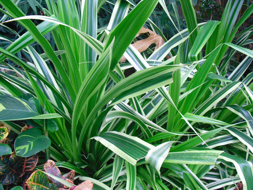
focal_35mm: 36
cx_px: 126
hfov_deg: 51.4
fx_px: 263
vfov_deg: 39.7
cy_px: 95
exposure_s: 1/100
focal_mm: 6.3
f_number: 3.1
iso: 400
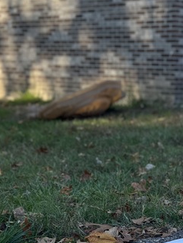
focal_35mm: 84
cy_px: 250
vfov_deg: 22.3
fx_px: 592
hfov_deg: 17.1
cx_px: 195
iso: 50
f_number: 1.6
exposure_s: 1/520
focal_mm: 5.1
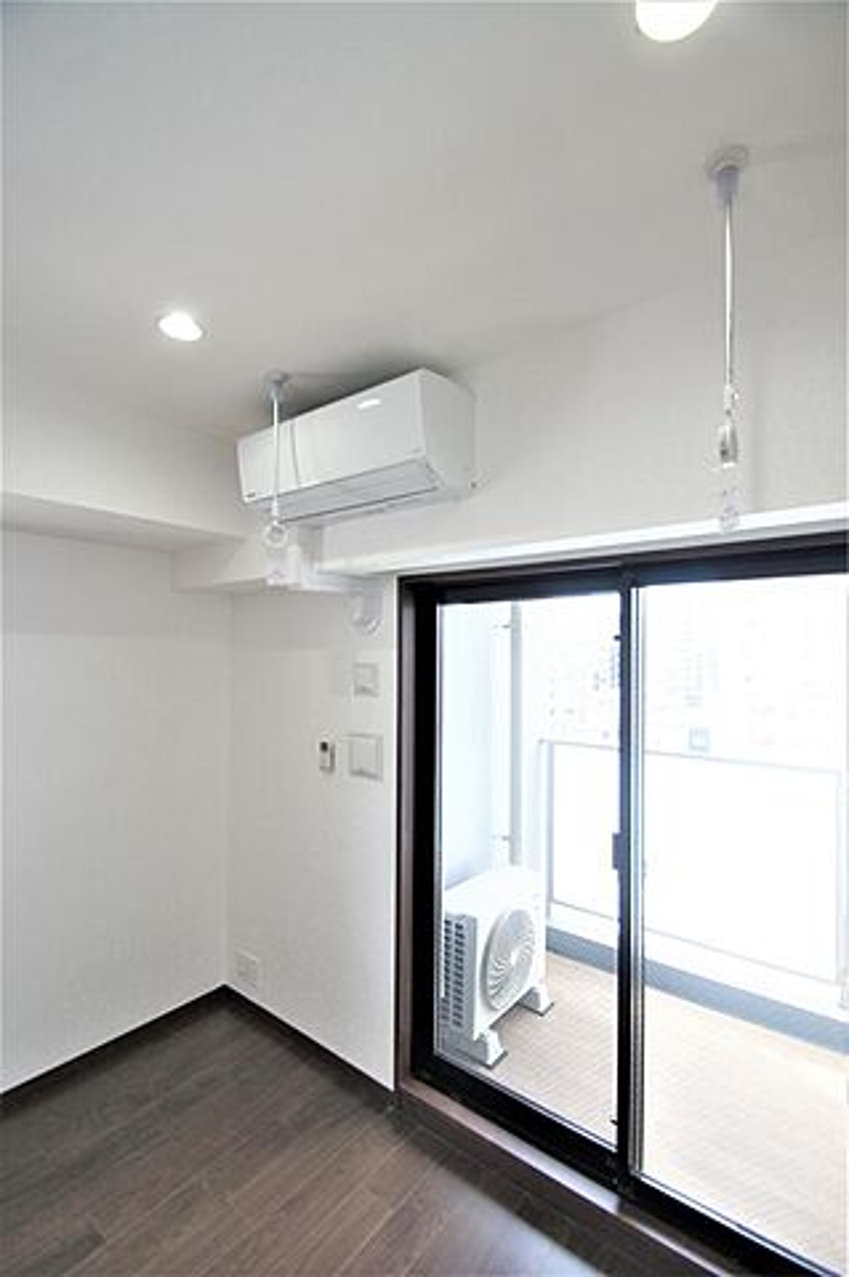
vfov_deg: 100.4
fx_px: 532
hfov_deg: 77.2
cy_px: 638
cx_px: 424
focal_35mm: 15
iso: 100
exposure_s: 1/50
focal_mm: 10
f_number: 4.5
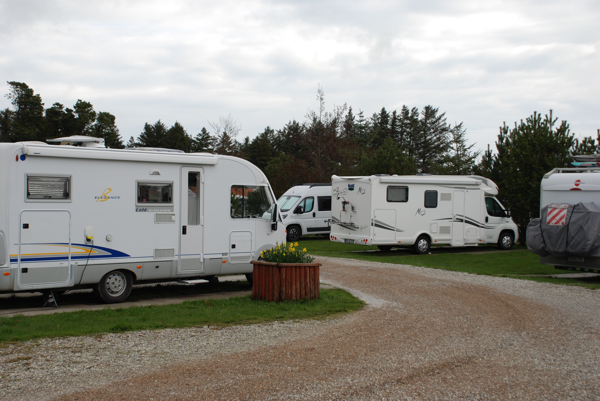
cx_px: 300
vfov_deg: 23.8
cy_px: 200
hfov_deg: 35.0
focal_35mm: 57
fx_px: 951
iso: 100
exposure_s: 1/160
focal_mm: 38
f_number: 6.3
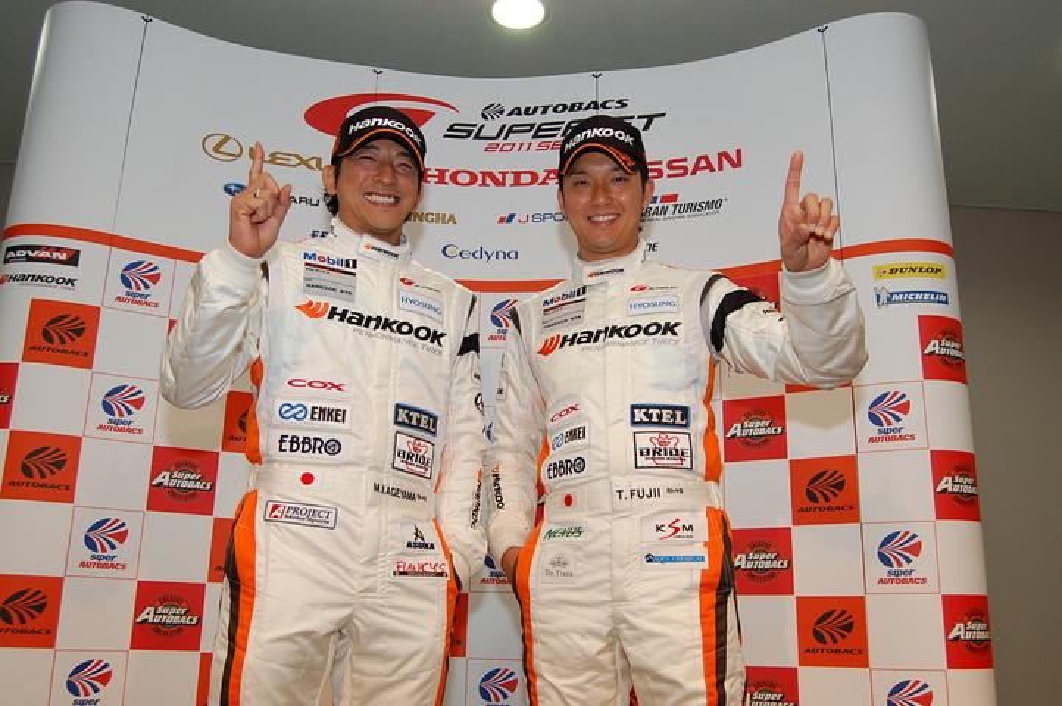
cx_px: 531
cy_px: 353
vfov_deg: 39.9
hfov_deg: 57.3
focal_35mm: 33
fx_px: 973
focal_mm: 22
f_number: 4.8
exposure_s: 1/60
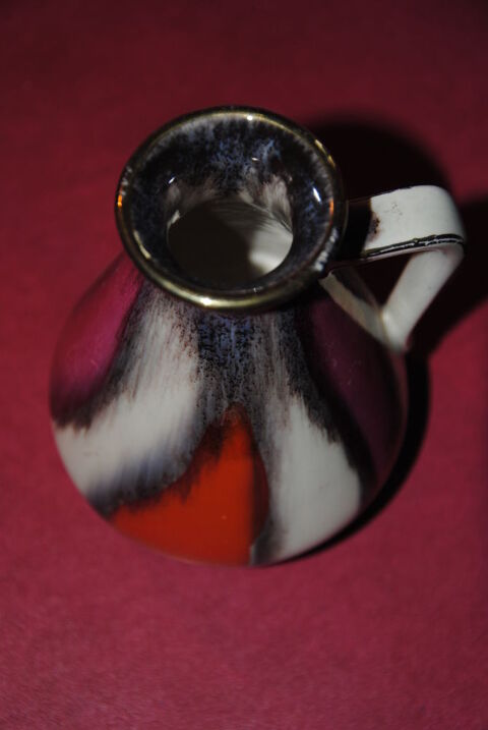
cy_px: 365
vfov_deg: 21.9
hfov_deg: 14.7
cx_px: 244
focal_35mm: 93
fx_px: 1885
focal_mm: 62
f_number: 5.3
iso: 200
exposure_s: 1/60
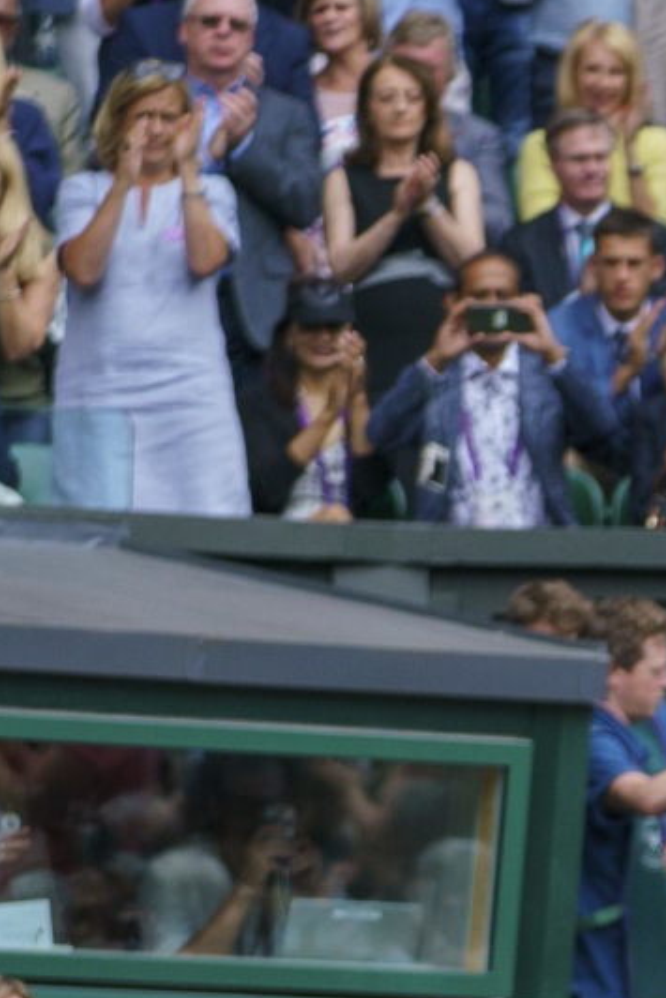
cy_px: 1466
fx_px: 16000
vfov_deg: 3.6
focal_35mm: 577
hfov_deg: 2.4
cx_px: 1223
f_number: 2.8
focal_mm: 120
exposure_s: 1/1250
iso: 320
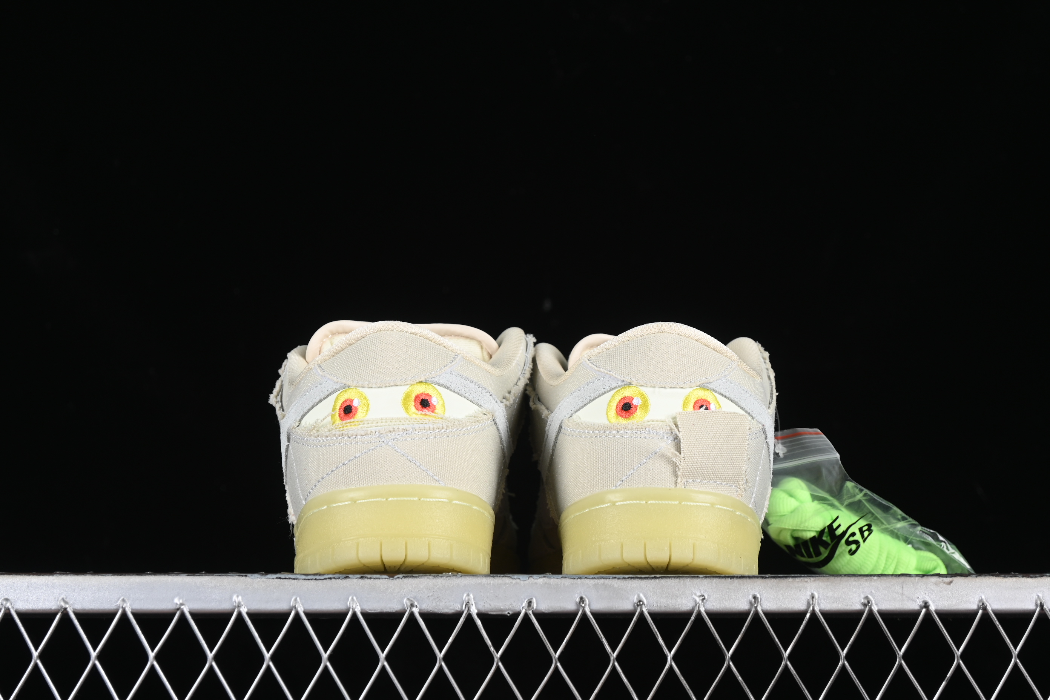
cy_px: 350
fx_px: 2187
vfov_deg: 18.2
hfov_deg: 27.0
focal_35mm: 75
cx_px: 525
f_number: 6.3
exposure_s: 1/100
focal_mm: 50
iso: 160
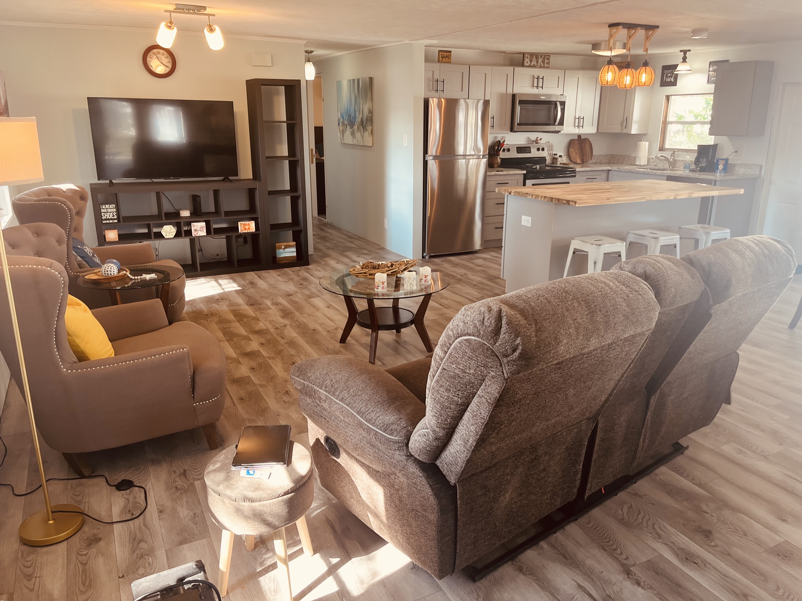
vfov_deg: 53.1
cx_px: 401
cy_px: 300
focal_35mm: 26
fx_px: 602
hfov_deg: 67.3
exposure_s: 1/60
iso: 80
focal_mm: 5.1
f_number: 1.6
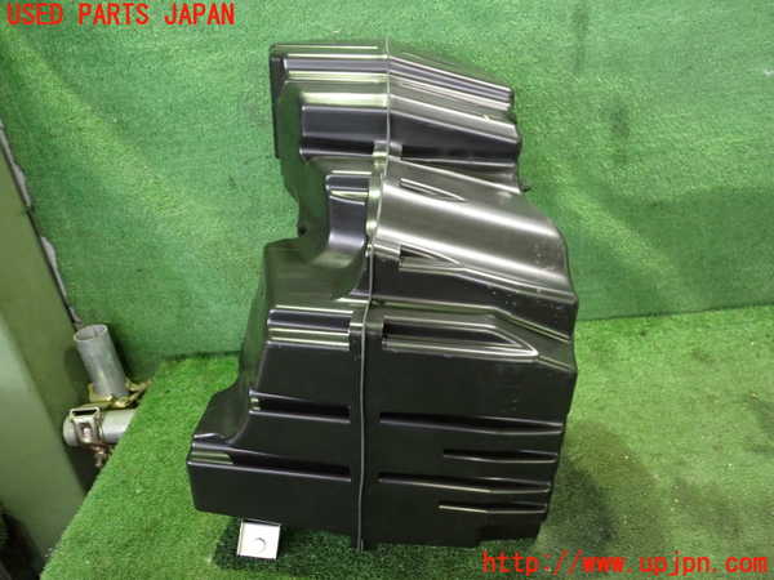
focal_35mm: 30
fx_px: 671
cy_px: 290
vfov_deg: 46.8
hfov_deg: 60.0
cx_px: 387
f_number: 2.3
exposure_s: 1/25
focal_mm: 5.4
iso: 800
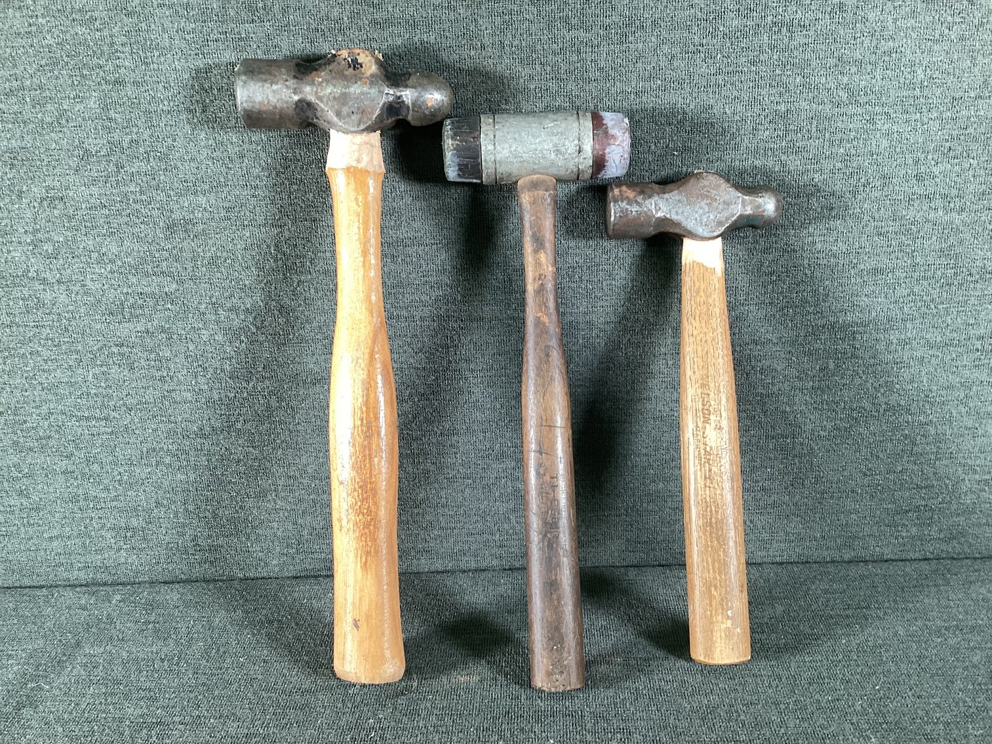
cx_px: 496
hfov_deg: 58.3
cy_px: 372
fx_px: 888
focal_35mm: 31
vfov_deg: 45.4
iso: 200
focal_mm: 3.3
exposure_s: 1/60
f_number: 2.4
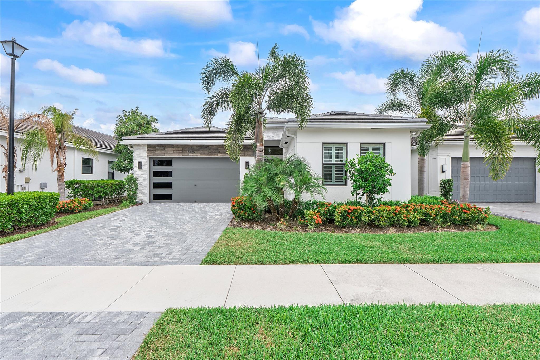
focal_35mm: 15
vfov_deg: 77.3
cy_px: 180
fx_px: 225
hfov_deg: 100.4
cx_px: 270
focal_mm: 10
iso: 250
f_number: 9
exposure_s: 1/160
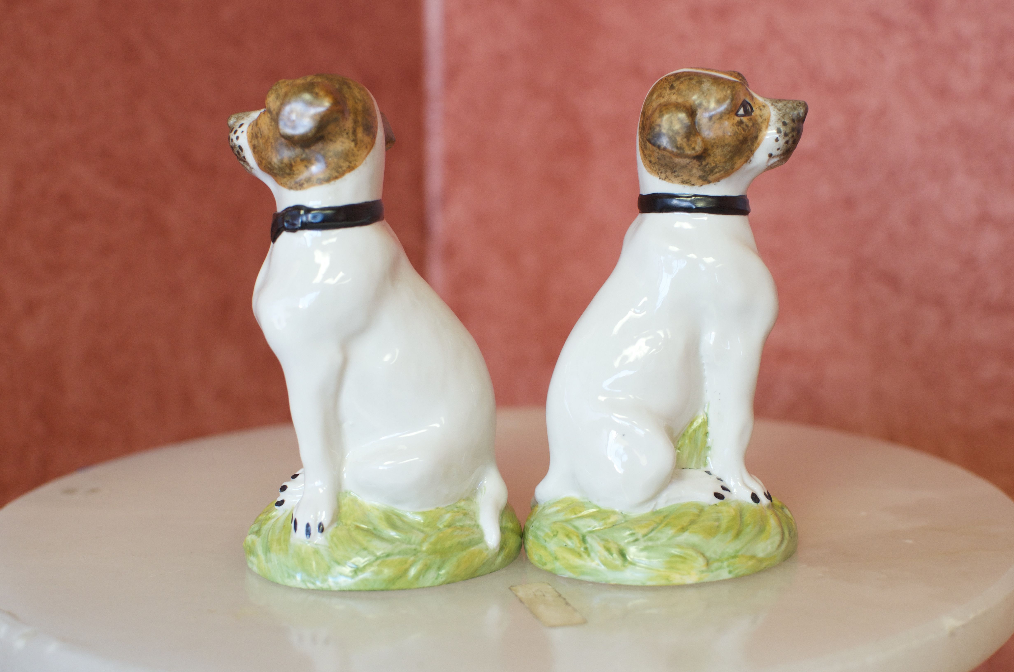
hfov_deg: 37.9
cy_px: 336
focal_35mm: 52
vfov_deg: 25.6
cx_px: 507
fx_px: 1476
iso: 1250
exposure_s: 1/100
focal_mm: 35
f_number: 4
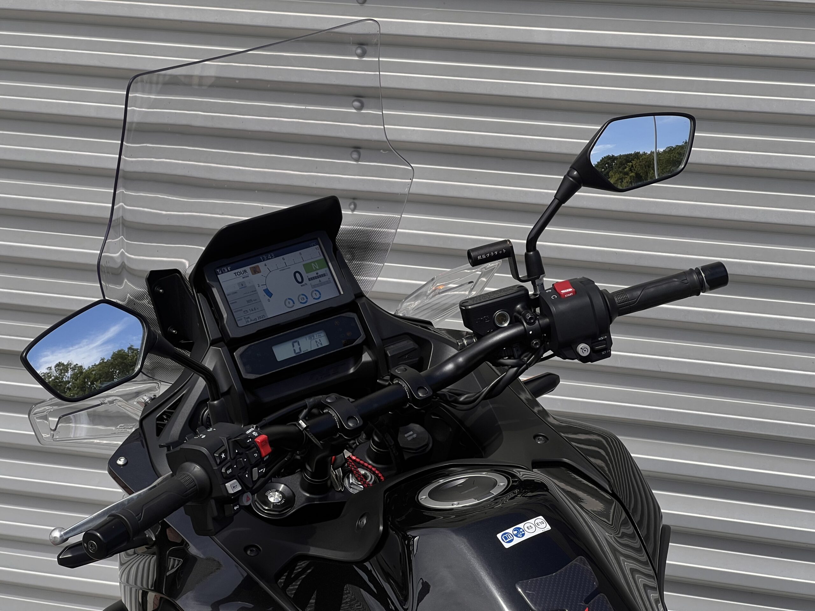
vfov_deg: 19.1
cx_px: 408
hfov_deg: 25.3
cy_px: 306
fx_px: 1813
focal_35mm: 77
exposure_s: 1/809
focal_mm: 9
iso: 32
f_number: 2.8
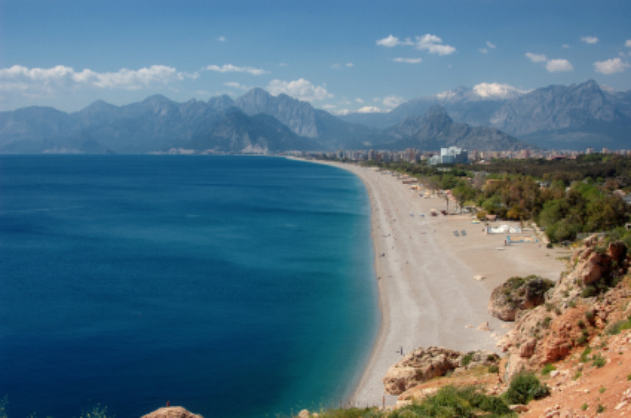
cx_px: 316
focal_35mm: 42
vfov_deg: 31.8
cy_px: 209
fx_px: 735
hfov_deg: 46.5
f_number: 11
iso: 200
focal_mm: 28
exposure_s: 1/250
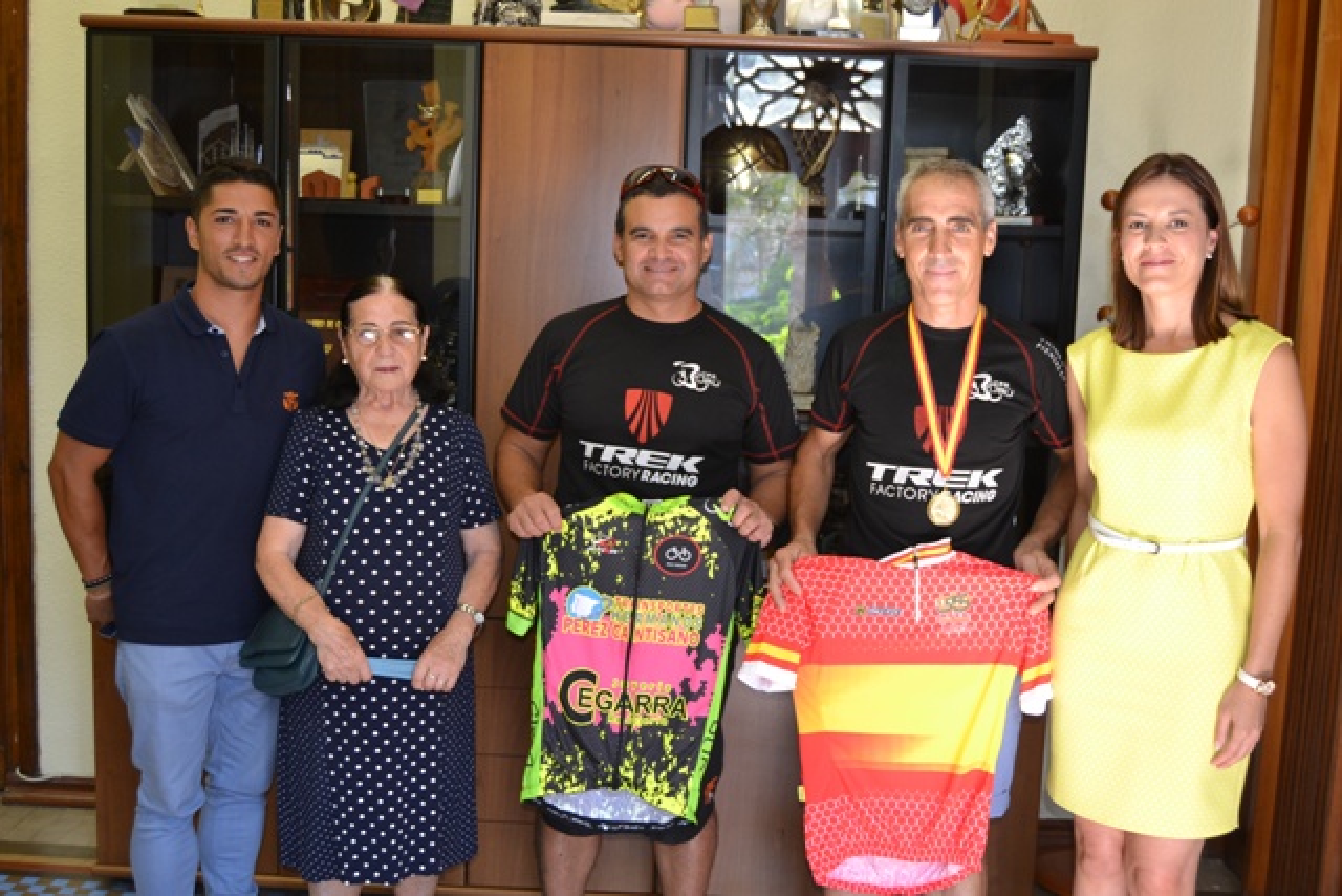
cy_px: 448
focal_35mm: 34
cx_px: 671
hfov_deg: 55.1
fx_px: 1286
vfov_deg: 38.4
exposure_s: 1/60
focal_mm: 23
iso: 400
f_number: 3.8
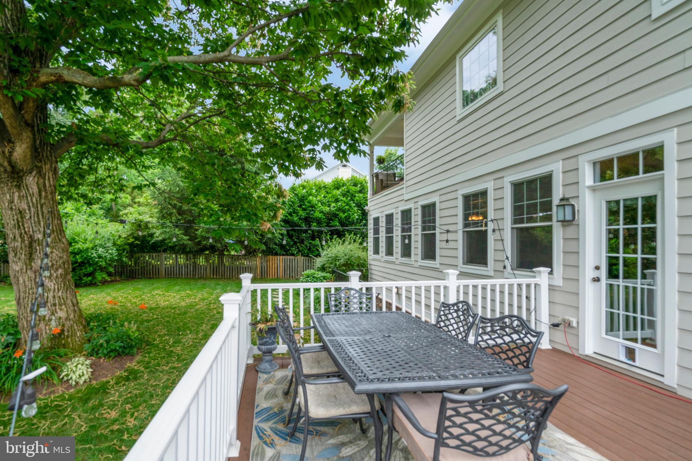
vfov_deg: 73.8
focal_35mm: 16
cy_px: 230
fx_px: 308
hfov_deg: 96.7
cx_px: 346
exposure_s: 1/320
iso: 800
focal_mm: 16
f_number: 8
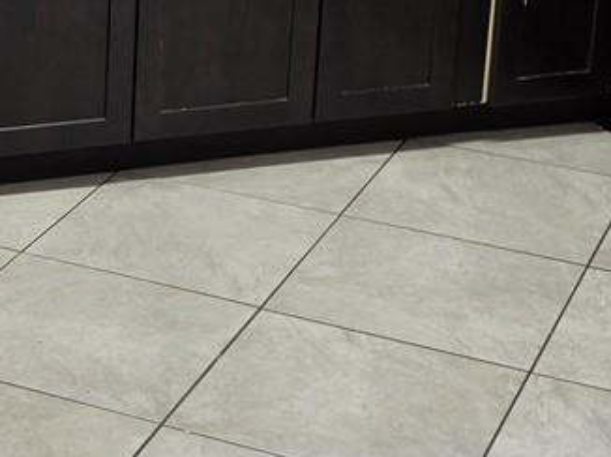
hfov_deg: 16.9
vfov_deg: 13.0
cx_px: -45
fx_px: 1993
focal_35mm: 113
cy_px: 41
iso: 25
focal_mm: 6.5
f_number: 1.4
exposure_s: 1/120
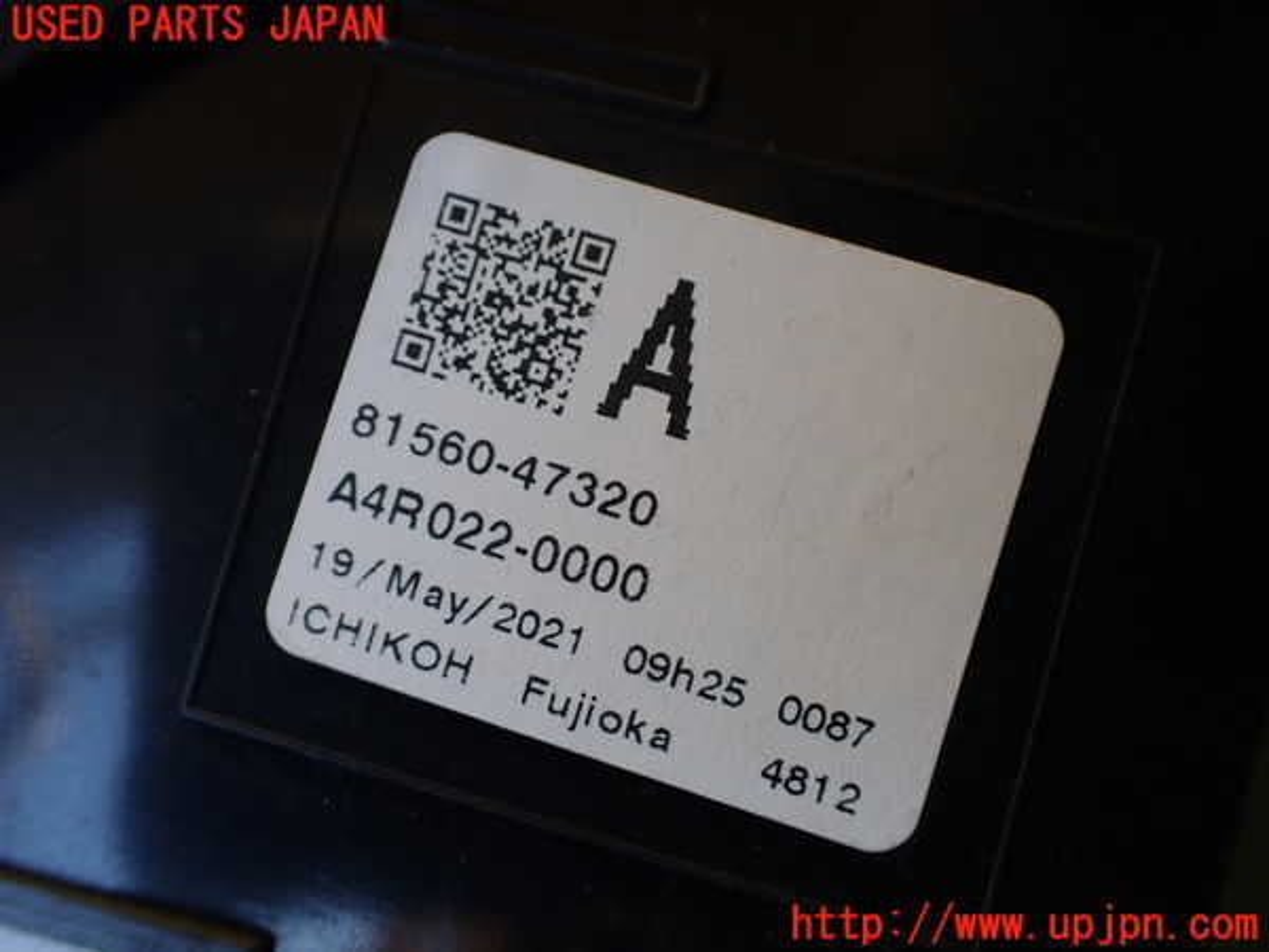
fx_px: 1100
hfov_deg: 60.0
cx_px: 634
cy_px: 476
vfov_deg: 46.8
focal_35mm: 30
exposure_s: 1/125
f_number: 2.3
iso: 160
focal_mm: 5.4
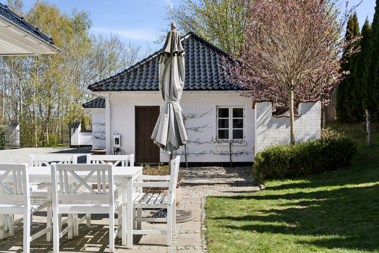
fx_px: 363
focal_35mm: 34
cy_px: 126
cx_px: 190
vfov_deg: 38.4
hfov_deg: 55.1
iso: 250
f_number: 4
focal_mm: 23
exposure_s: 1/4000
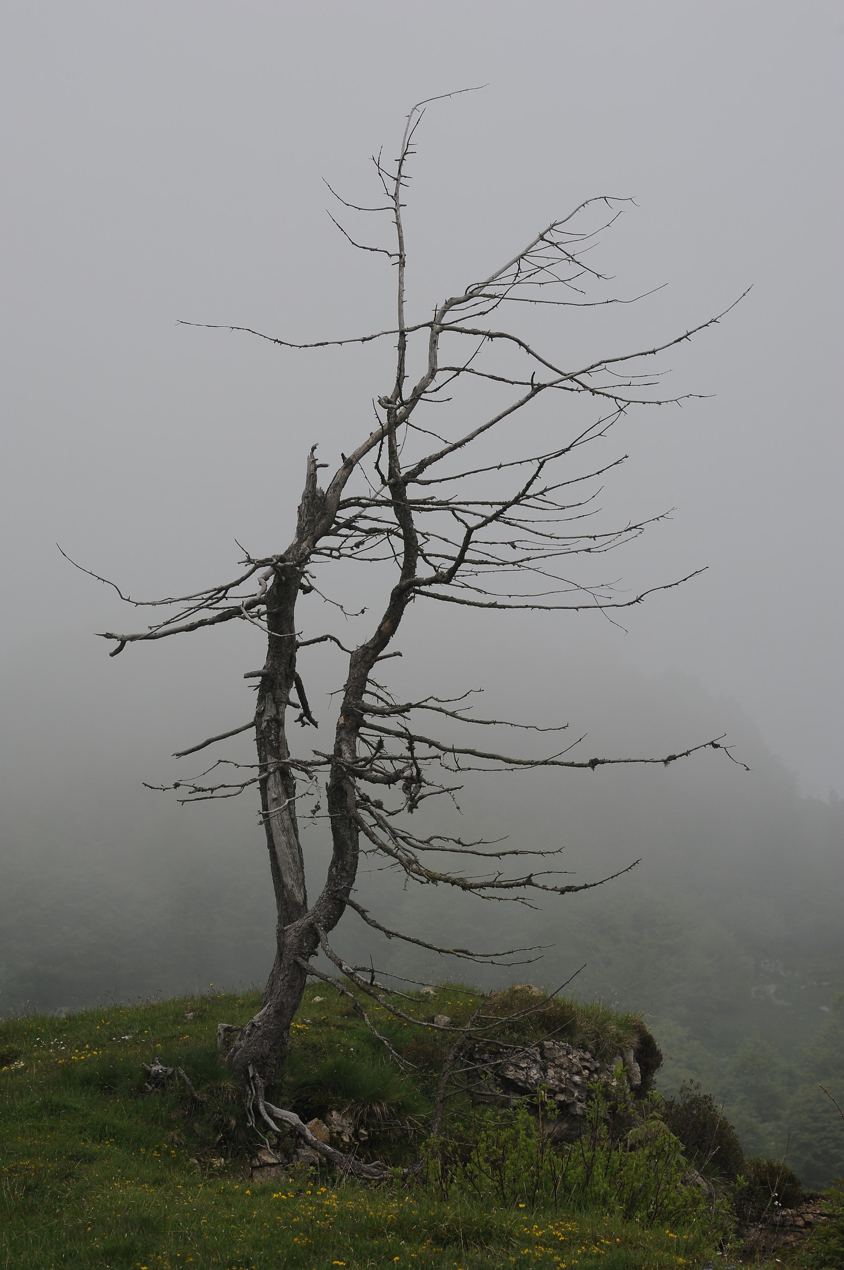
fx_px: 3699
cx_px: 422
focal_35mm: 105
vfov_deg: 19.5
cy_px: 635
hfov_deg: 13.0
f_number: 8
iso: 400
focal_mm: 105
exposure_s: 1/1000
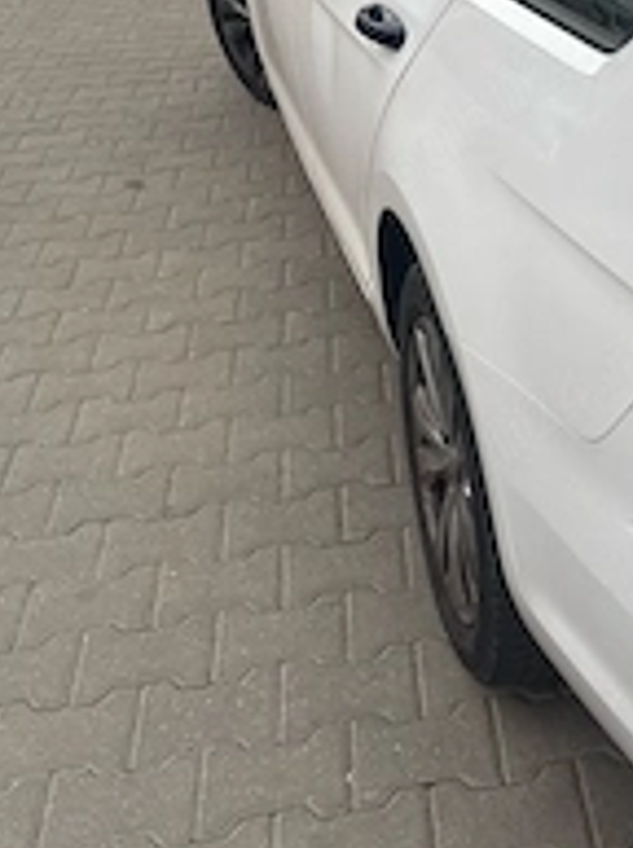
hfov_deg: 25.8
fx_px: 1321
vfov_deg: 34.3
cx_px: 611
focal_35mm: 54
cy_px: 141
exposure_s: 1/354
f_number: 1.6
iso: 50
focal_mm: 5.96
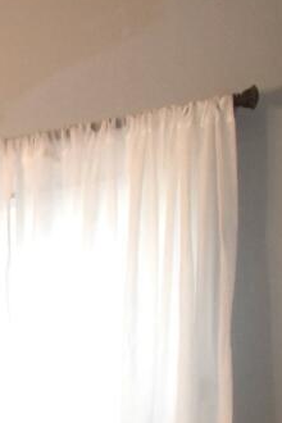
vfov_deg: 17.7
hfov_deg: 11.9
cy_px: 774
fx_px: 1069
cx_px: -419
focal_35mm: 91
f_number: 5.6
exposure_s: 1/125
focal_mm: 10
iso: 720
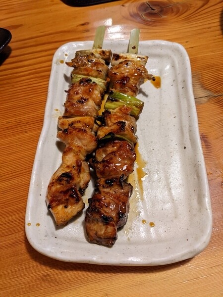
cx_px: 112
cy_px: 148
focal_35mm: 27
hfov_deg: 51.4
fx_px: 232
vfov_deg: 65.3
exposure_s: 1/24
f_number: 1.73
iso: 169
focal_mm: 4.38
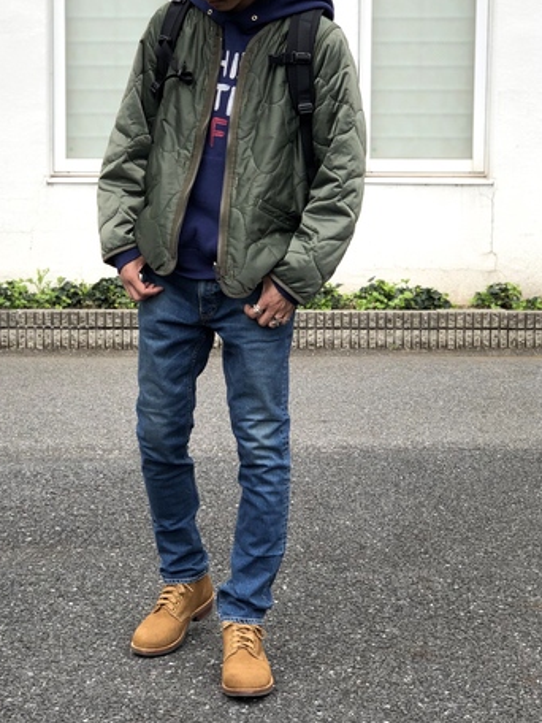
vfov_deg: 25.6
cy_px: 288
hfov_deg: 19.3
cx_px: 195
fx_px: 1587
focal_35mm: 76
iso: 16
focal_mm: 6
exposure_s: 1/666
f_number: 2.4
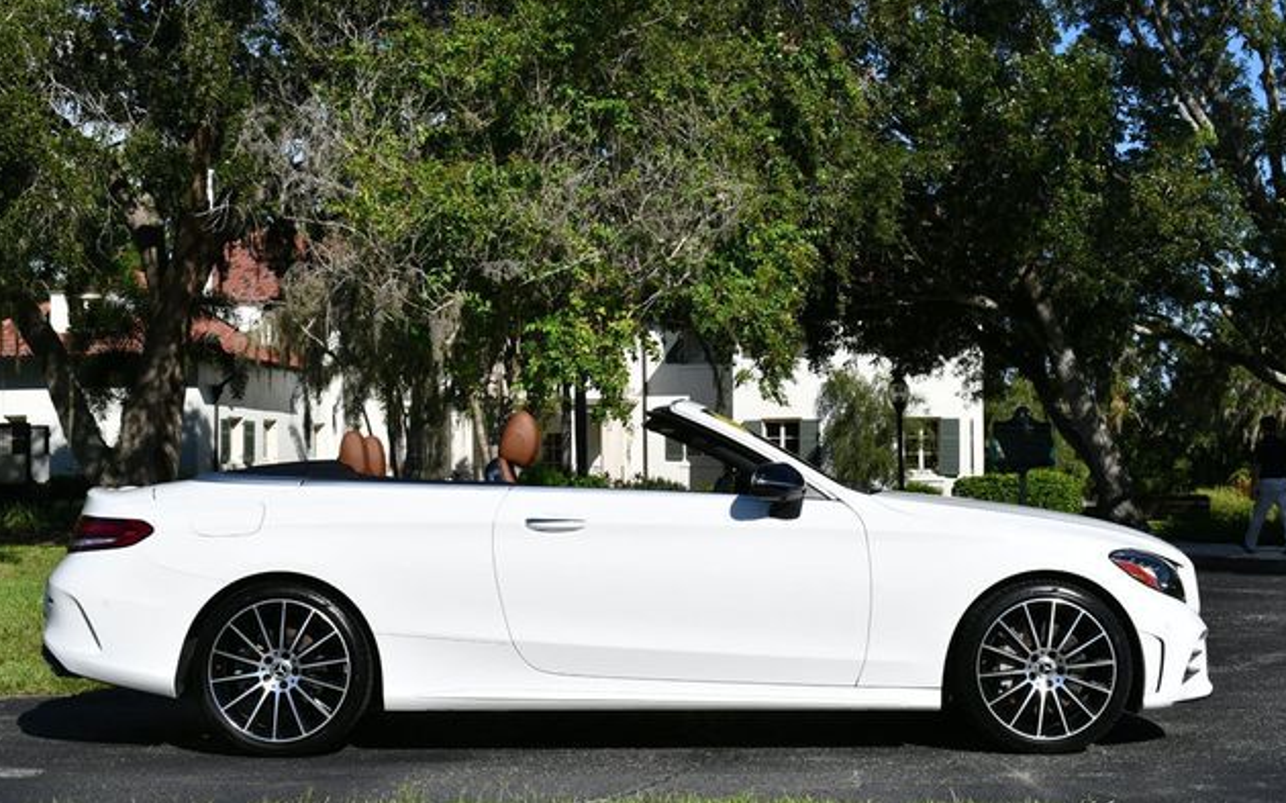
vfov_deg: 23.1
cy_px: 394
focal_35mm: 56
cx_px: 639
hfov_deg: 36.3
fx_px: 1962
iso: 100
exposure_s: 1/320
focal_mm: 27
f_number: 9
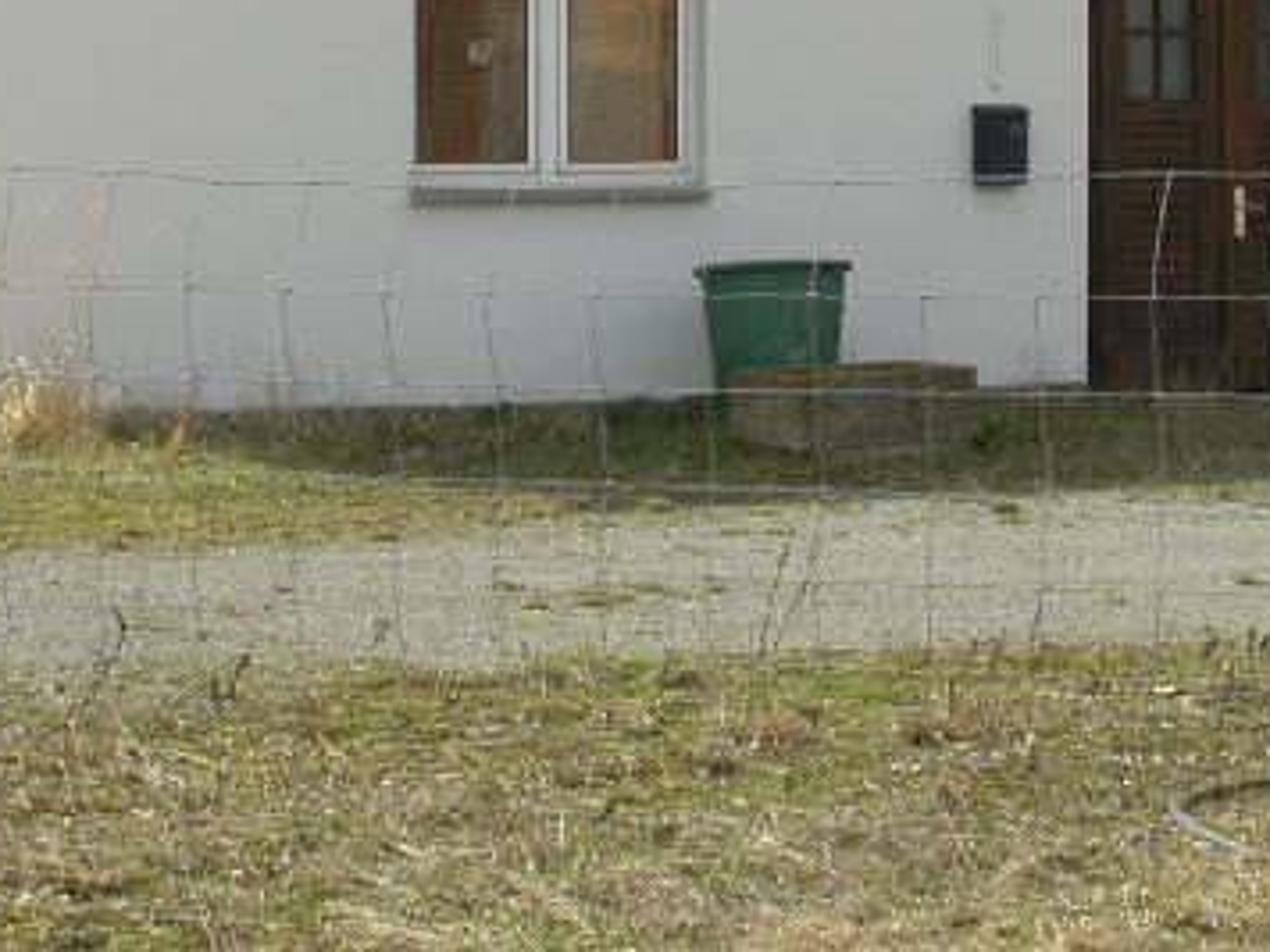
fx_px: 4696
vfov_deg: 11.4
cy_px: -114
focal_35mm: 128
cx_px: 692
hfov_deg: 15.4
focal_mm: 11.8
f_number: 6.1
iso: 100
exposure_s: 1/326
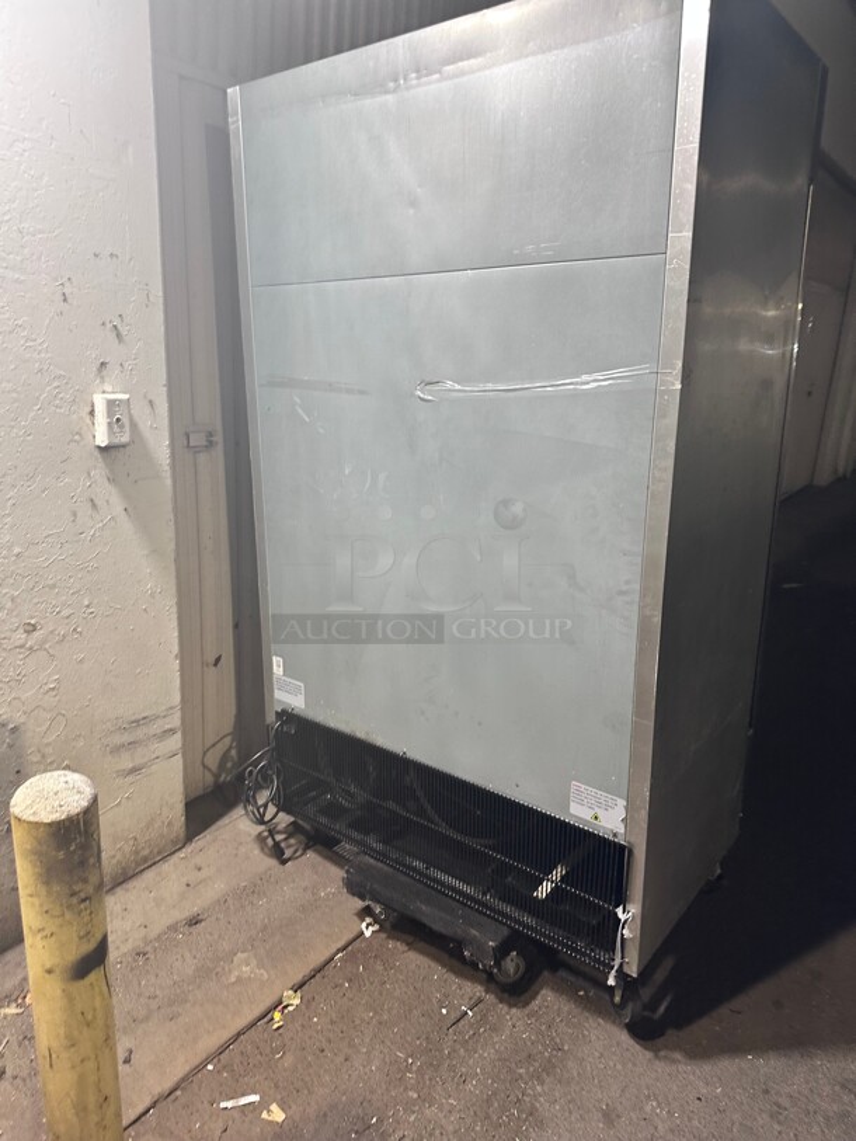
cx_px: 428
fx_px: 791
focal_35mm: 24
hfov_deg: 56.8
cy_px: 570
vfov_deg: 71.6
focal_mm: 6.86
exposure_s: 1/60
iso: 125
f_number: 1.78
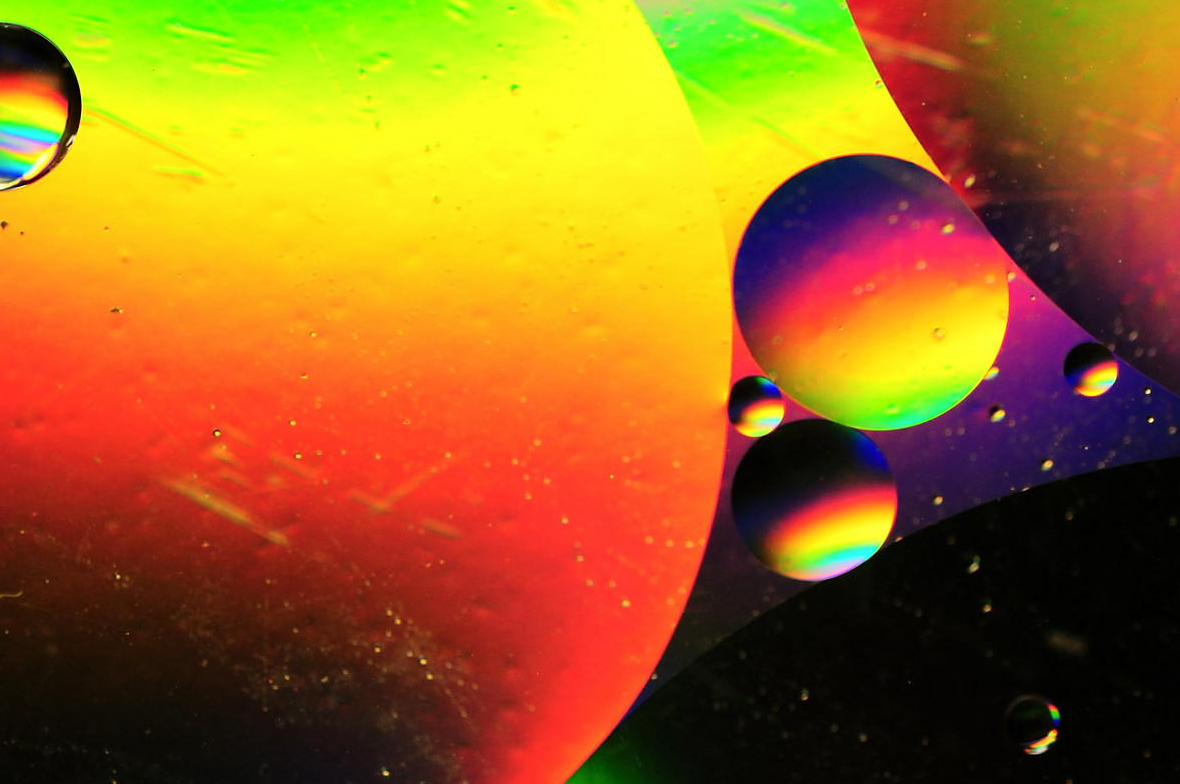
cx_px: 553
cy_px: 335
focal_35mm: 183
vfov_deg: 7.5
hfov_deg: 11.2
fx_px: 5992
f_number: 11
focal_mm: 60
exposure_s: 1/500
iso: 200
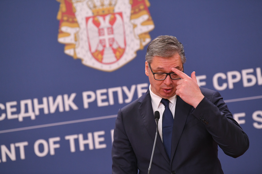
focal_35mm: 200
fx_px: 1455
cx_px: 131
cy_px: 87
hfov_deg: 10.3
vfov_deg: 6.9
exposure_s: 1/400
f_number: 4
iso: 3200
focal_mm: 200
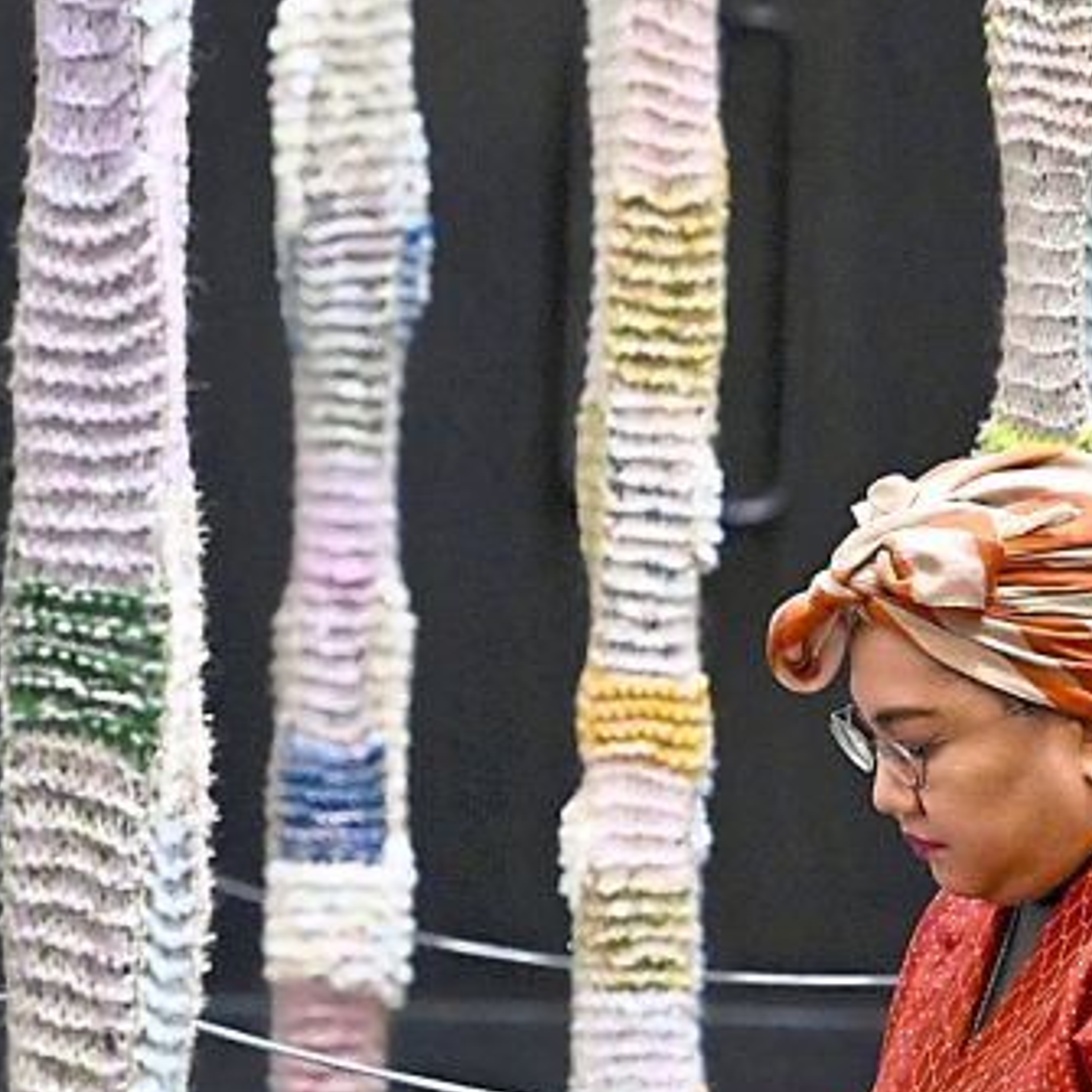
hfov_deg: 4.6
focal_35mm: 377
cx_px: 916
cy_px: 916
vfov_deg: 4.6
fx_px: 13455
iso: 6400
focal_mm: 120
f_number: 4
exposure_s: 1/200
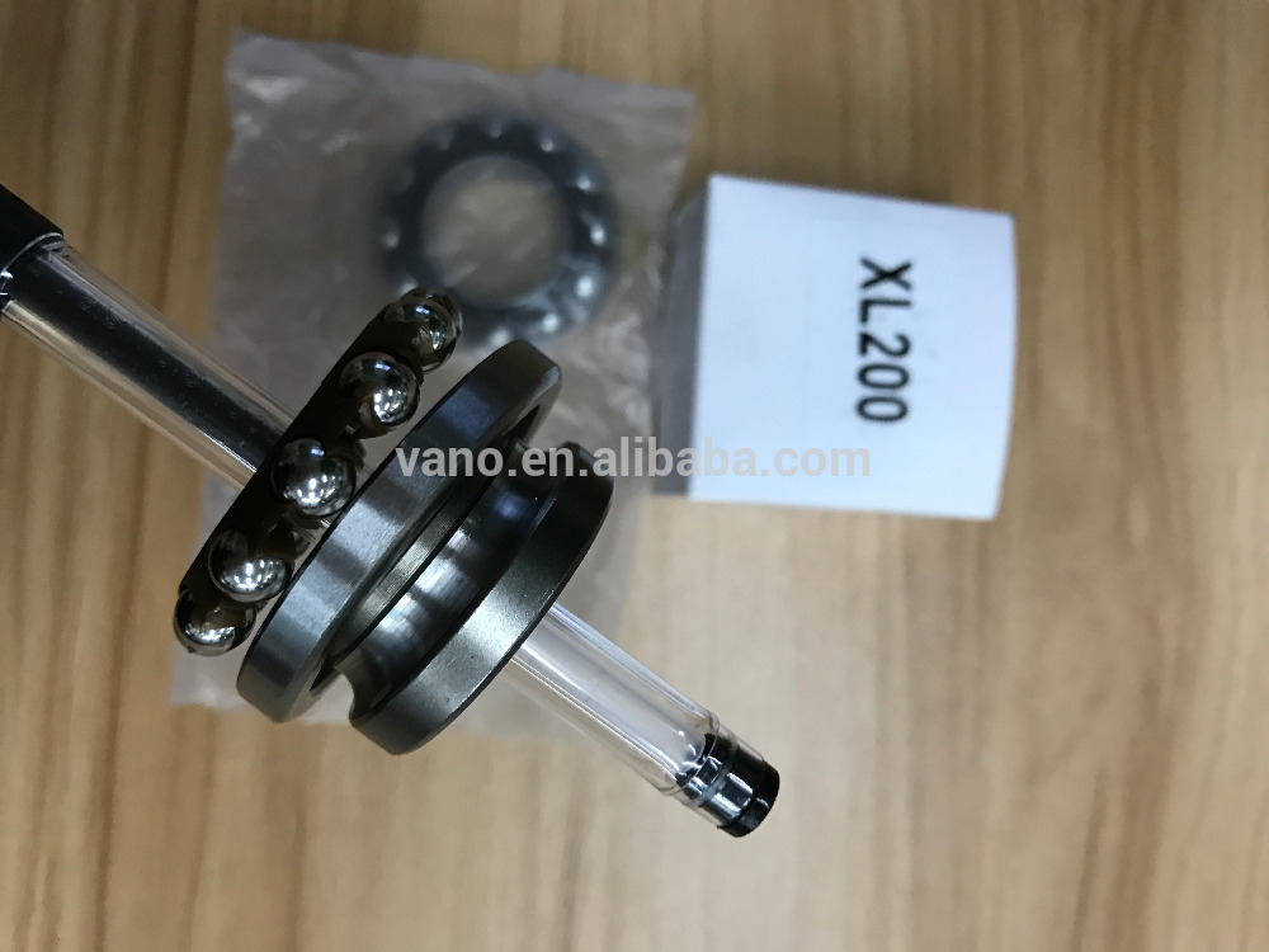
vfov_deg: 49.7
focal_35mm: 28
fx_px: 1026
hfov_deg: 63.4
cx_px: 634
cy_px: 476
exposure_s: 1/17
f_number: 1.8
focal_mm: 3.99
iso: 64
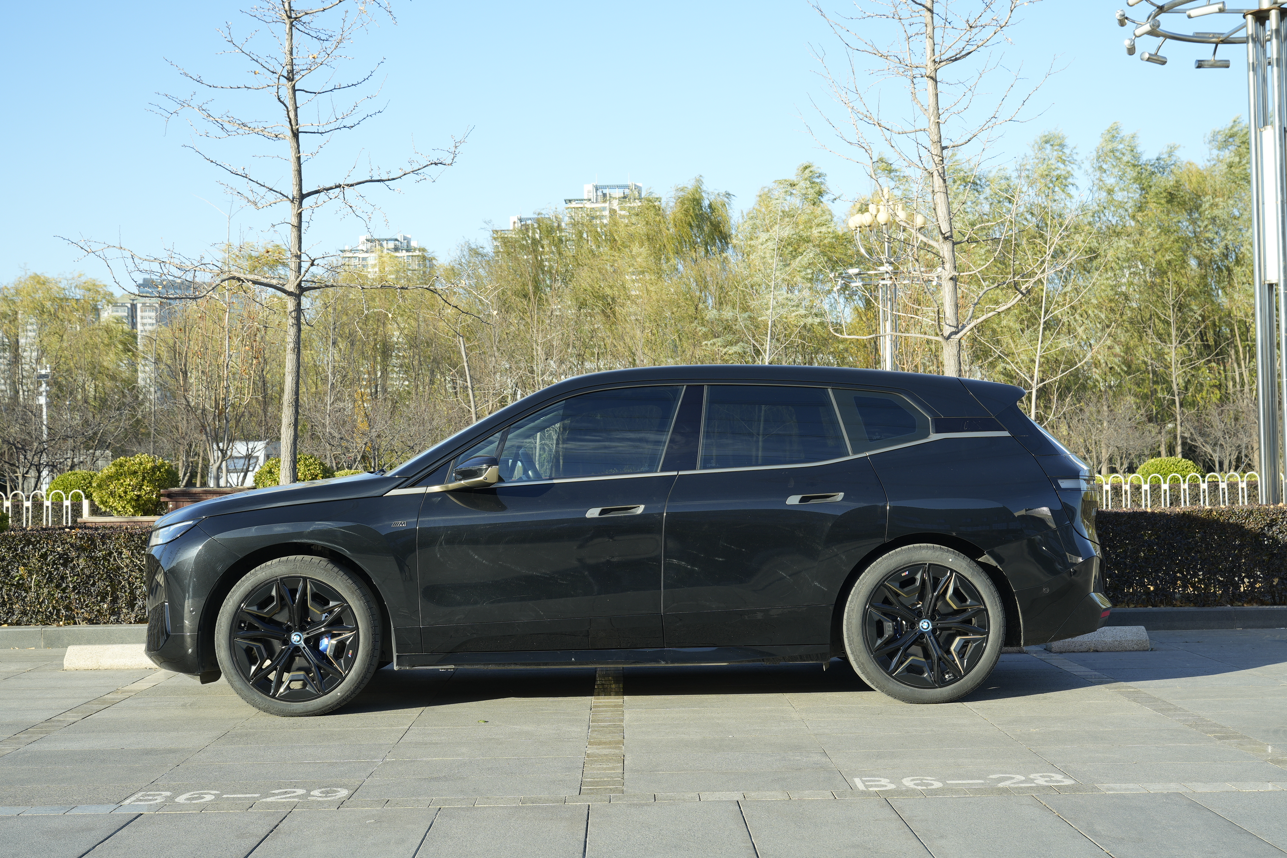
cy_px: 429
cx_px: 644
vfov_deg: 29.9
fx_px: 1609
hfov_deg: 43.6
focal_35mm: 45
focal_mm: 45
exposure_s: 1/80
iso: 100
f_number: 8
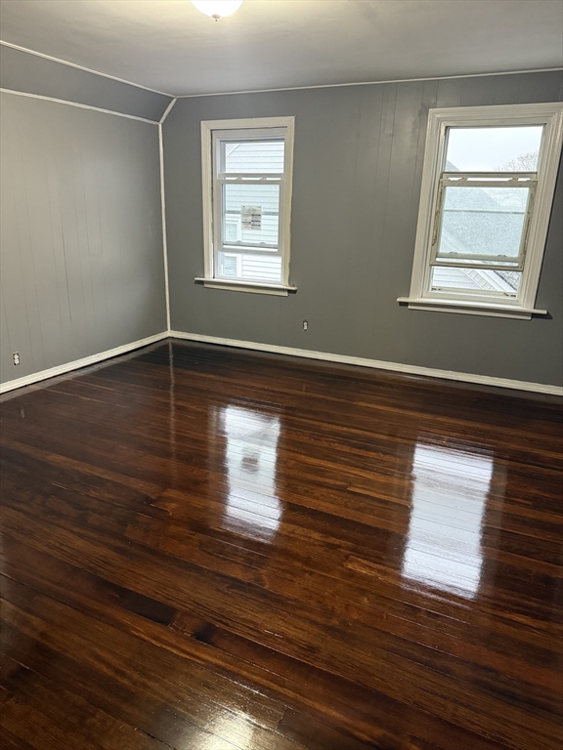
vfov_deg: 71.6
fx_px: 520
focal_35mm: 24
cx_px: 282
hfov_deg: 56.8
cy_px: 375
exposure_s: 1/60
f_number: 1.78
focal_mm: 6.76
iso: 640
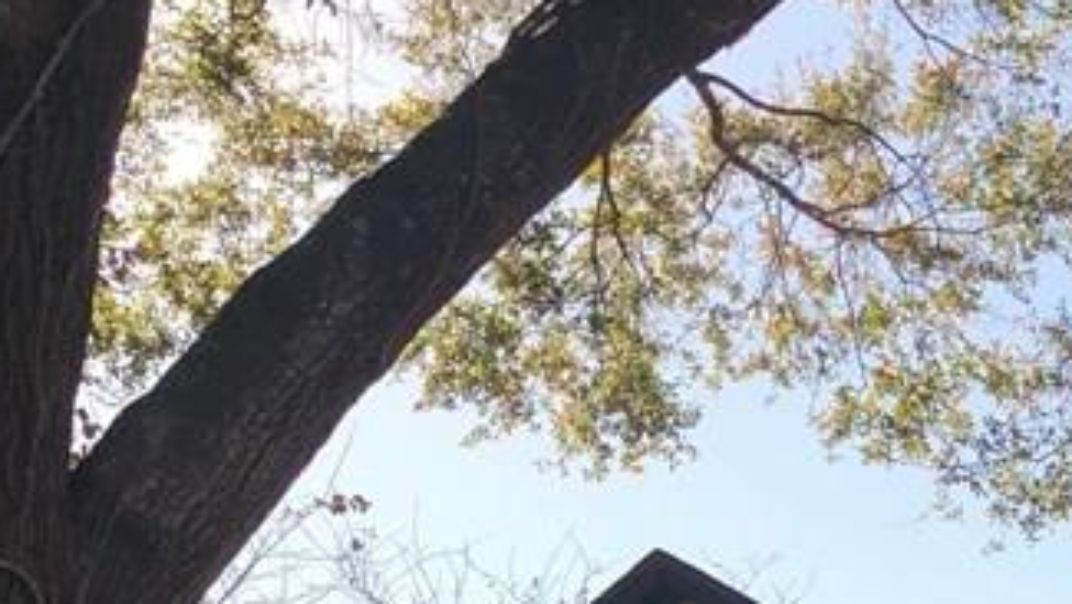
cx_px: 1382
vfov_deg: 11.9
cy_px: 993
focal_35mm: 96
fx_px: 2729
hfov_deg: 20.4
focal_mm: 4
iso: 20
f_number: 1.8
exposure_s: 1/1333
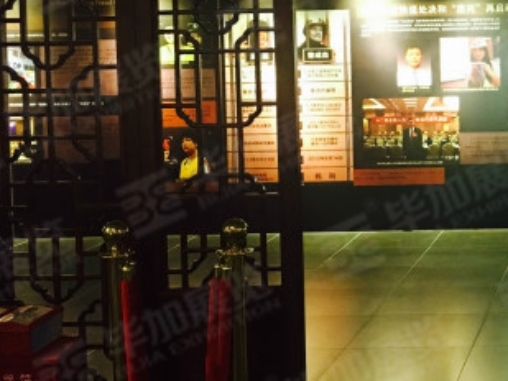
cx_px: 607
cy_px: 89
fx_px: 1101
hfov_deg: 23.7
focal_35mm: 75
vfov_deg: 19.5
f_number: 2.2
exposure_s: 1/10
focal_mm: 4.15
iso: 80
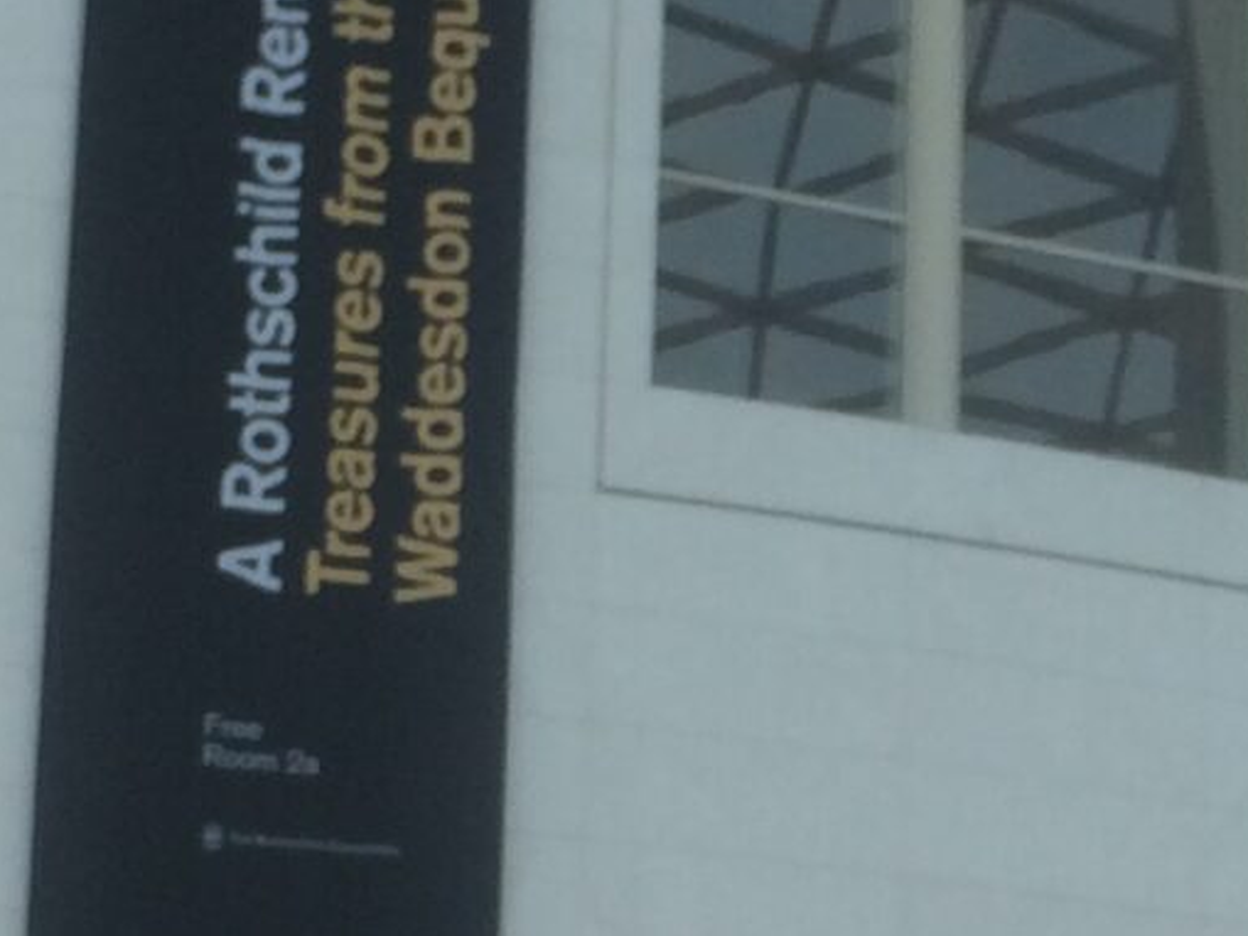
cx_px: 1007
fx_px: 5264
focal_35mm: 146
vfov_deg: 10.1
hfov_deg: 13.5
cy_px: 845
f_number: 2.2
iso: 40
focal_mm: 4.15
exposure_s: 1/100
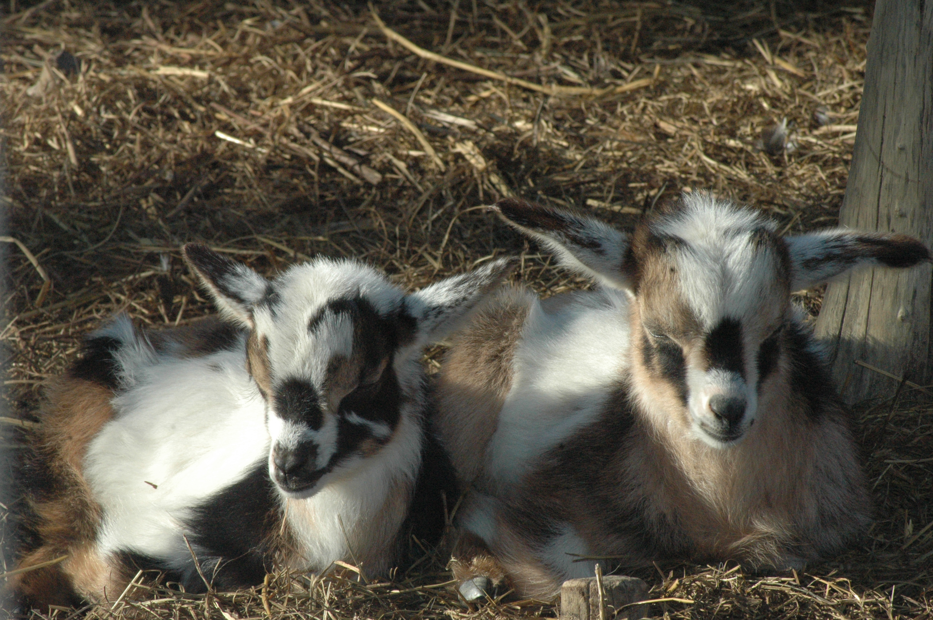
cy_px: 310
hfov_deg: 6.9
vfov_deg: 4.6
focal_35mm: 300
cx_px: 466
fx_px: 7768
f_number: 18
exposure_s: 1/500
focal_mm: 200
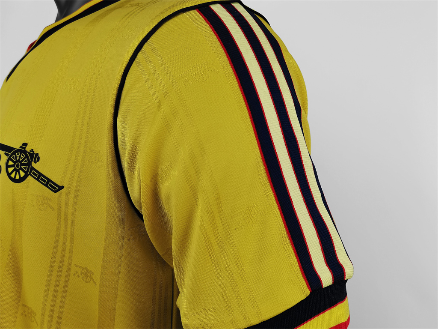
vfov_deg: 44.2
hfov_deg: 56.8
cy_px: 164
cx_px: 219
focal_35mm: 32
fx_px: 405
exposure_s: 1/100
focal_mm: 5.58
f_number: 1.8
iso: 125
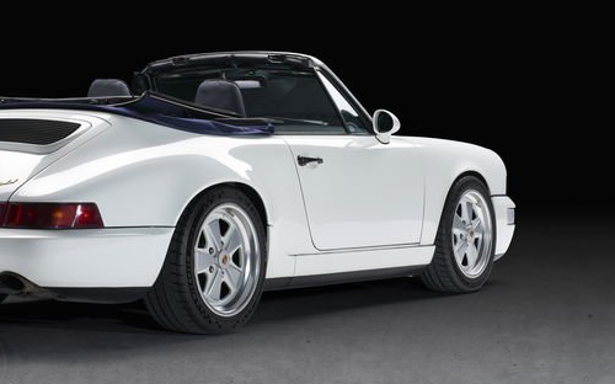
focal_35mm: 94
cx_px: 186
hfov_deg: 22.0
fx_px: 1575
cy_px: 78
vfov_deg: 13.8
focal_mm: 60
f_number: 10
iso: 125
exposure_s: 1/50
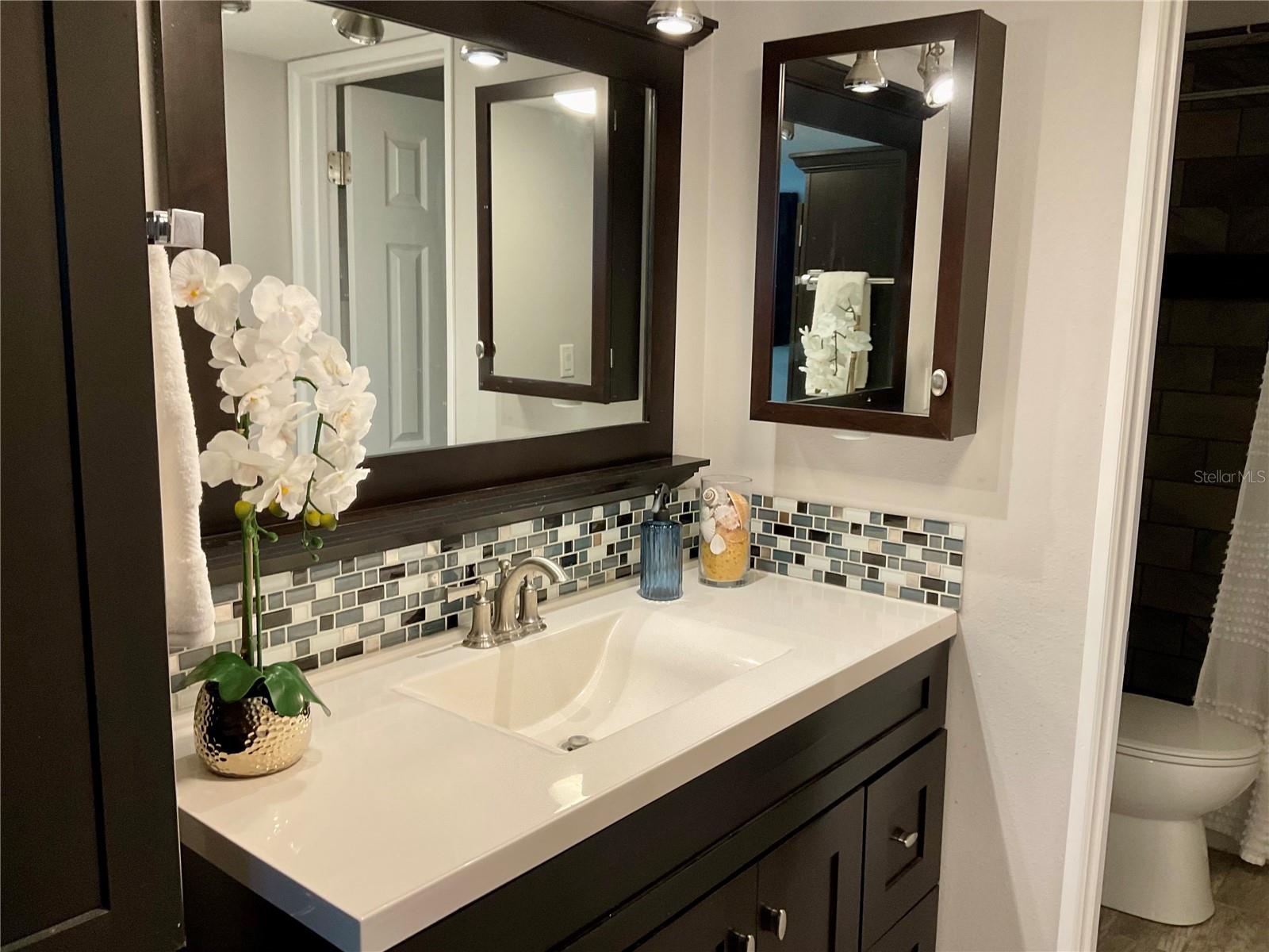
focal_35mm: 29
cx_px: 634
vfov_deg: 48.2
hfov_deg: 61.7
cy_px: 476
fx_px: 1063
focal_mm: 3
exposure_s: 1/60
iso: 50
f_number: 1.8
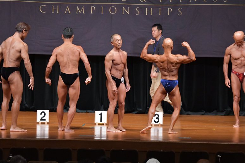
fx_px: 1374
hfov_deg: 10.2
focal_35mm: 202
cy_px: 82
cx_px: 122
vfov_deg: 6.8
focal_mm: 135
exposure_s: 1/400
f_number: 5.6
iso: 6400
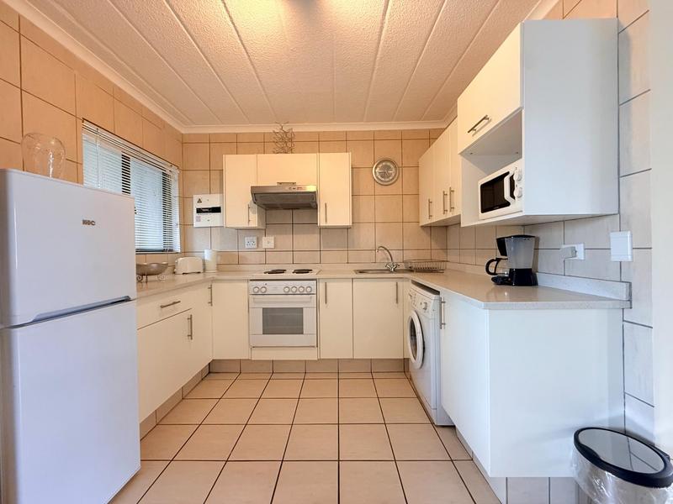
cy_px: 252
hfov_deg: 102.1
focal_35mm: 14
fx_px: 272
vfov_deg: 85.7
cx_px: 336
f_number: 2.2
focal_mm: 2.22
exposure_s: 1/100
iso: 320
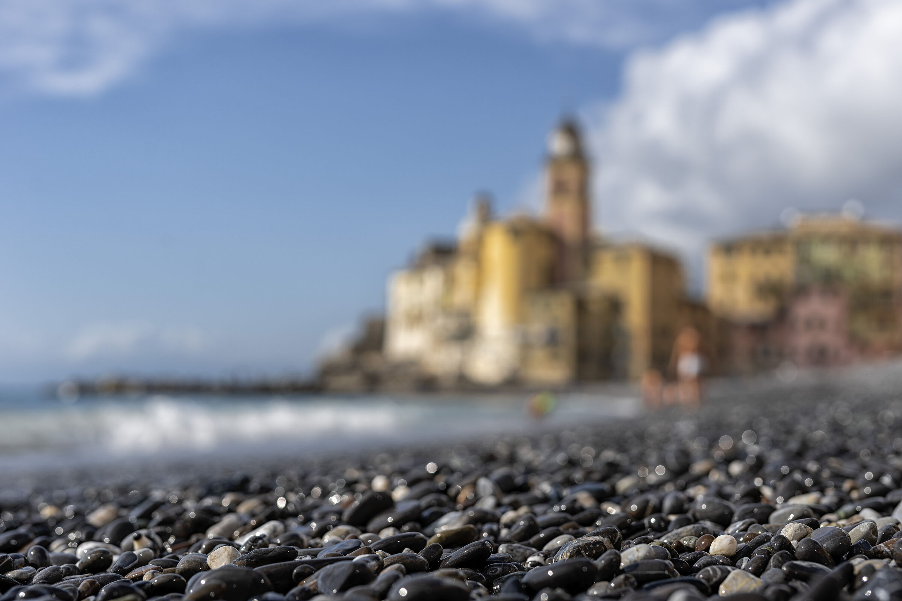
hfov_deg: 39.6
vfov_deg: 27.0
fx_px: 1253
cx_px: 451
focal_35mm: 50
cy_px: 300
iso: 50
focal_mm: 50
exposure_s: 1/1250
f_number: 4.5
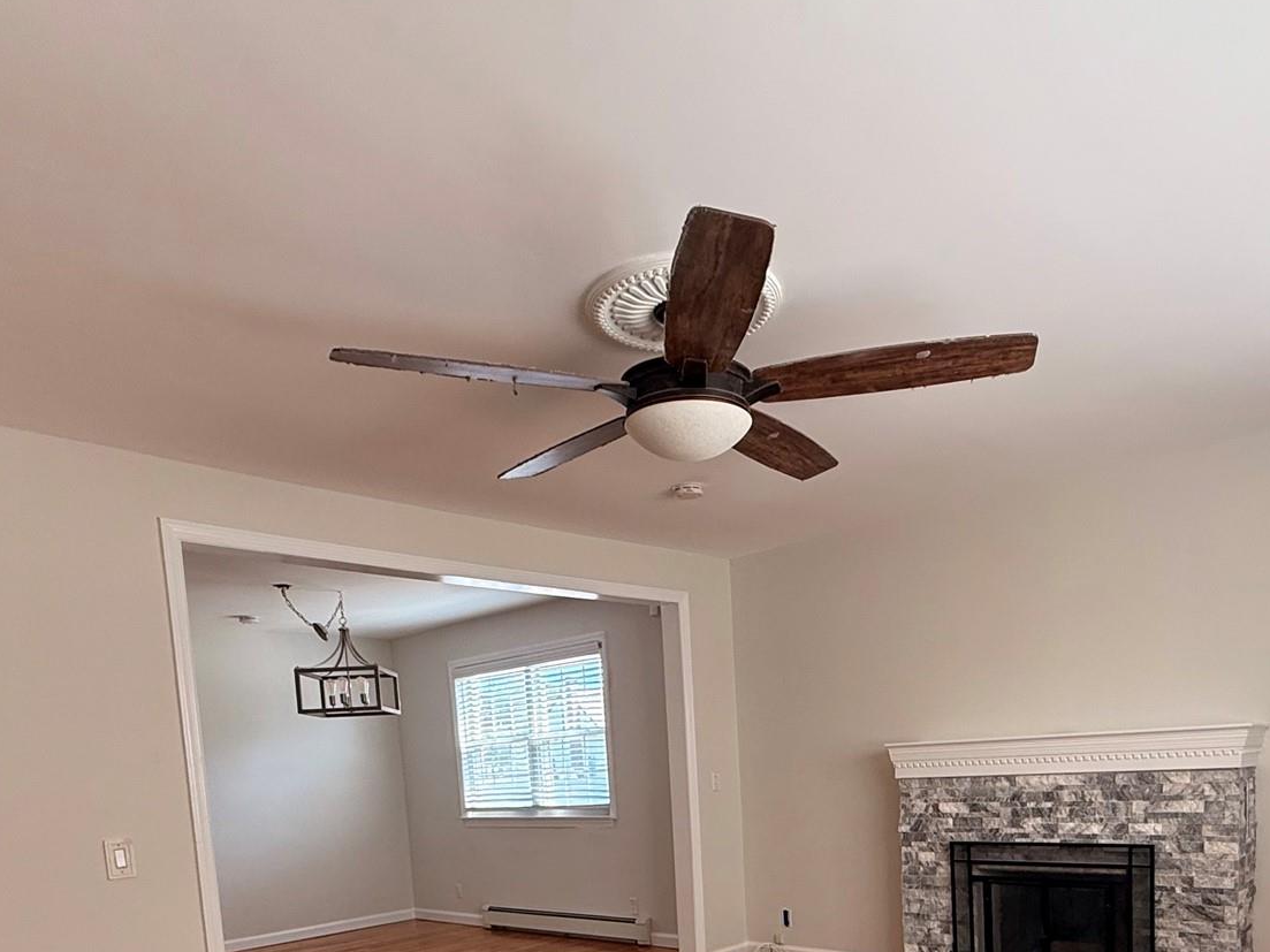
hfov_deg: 67.1
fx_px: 954
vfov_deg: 47.3
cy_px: 869
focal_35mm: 26
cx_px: 713
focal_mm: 2.22
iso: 125
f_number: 2.2
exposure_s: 1/99
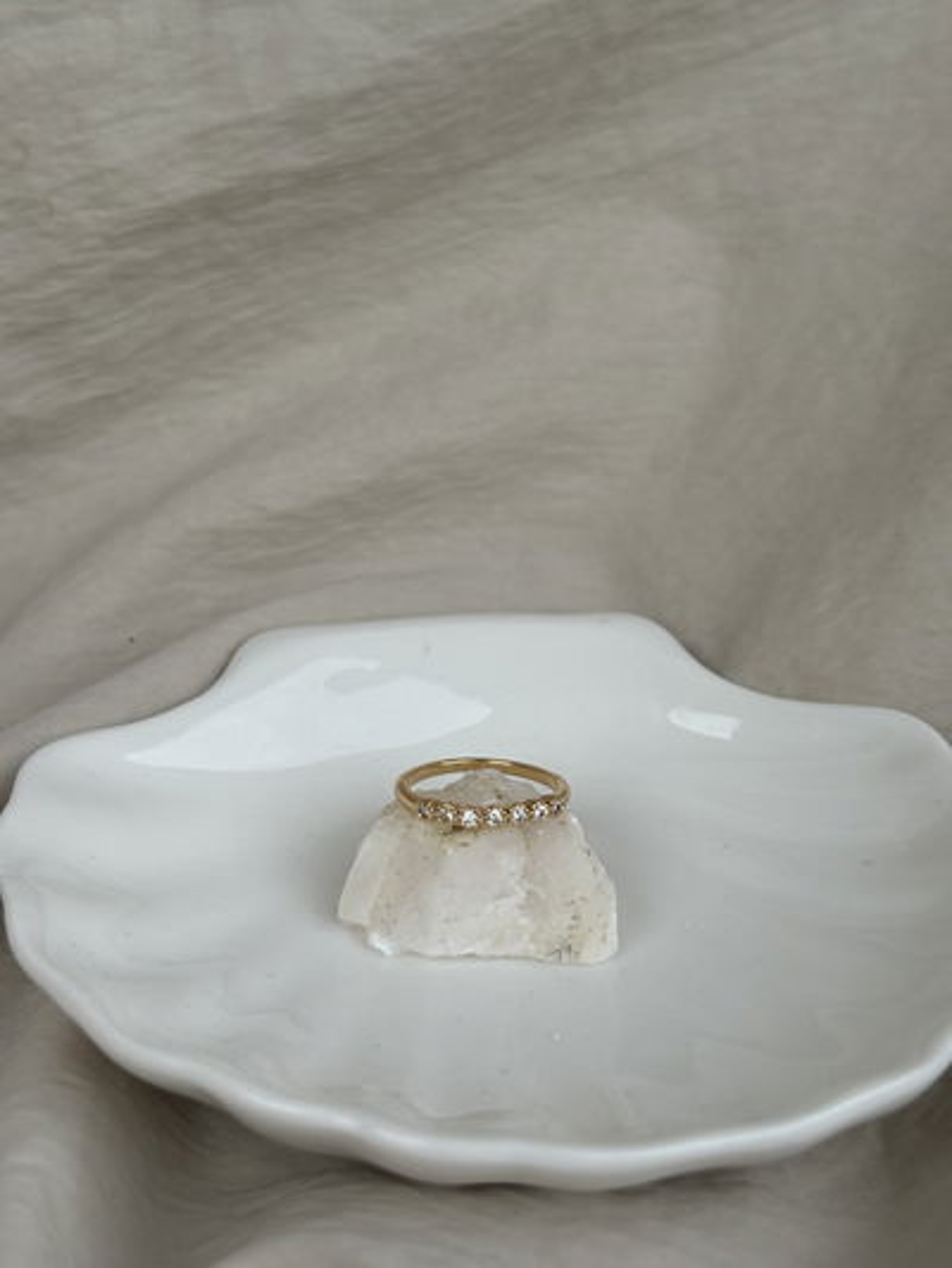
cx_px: 476
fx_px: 1906
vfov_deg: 36.8
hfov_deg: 28.0
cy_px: 634
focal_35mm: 52
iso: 40
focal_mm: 5.96
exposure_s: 1/2933
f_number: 1.6
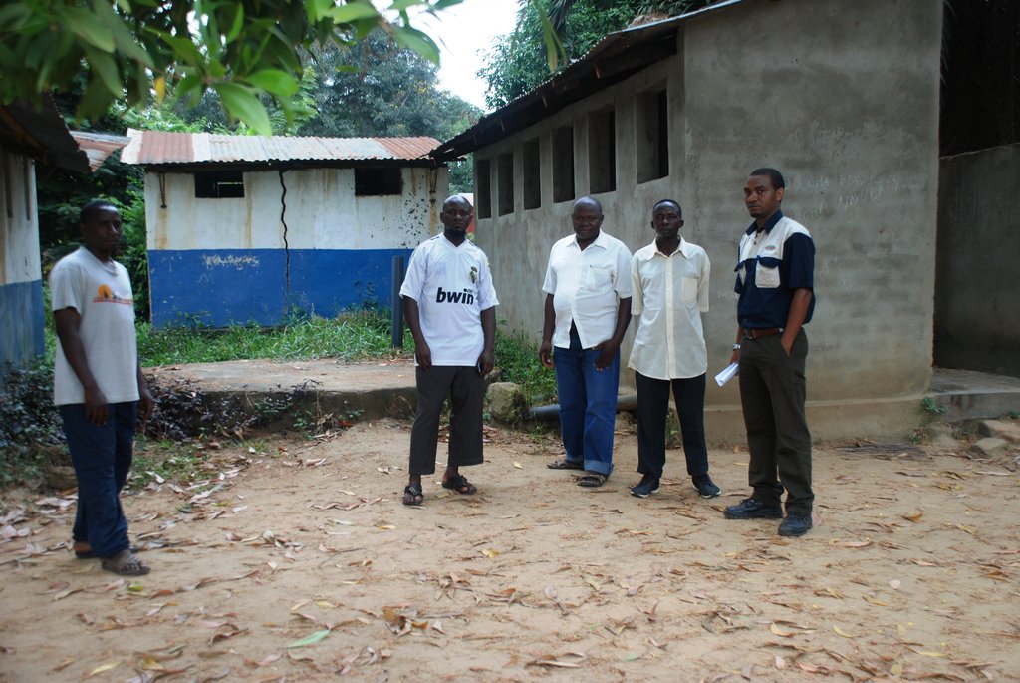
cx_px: 510
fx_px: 1319
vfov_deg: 29.0
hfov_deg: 42.3
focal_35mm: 46
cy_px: 342
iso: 200
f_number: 4.2
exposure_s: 1/30
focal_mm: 31
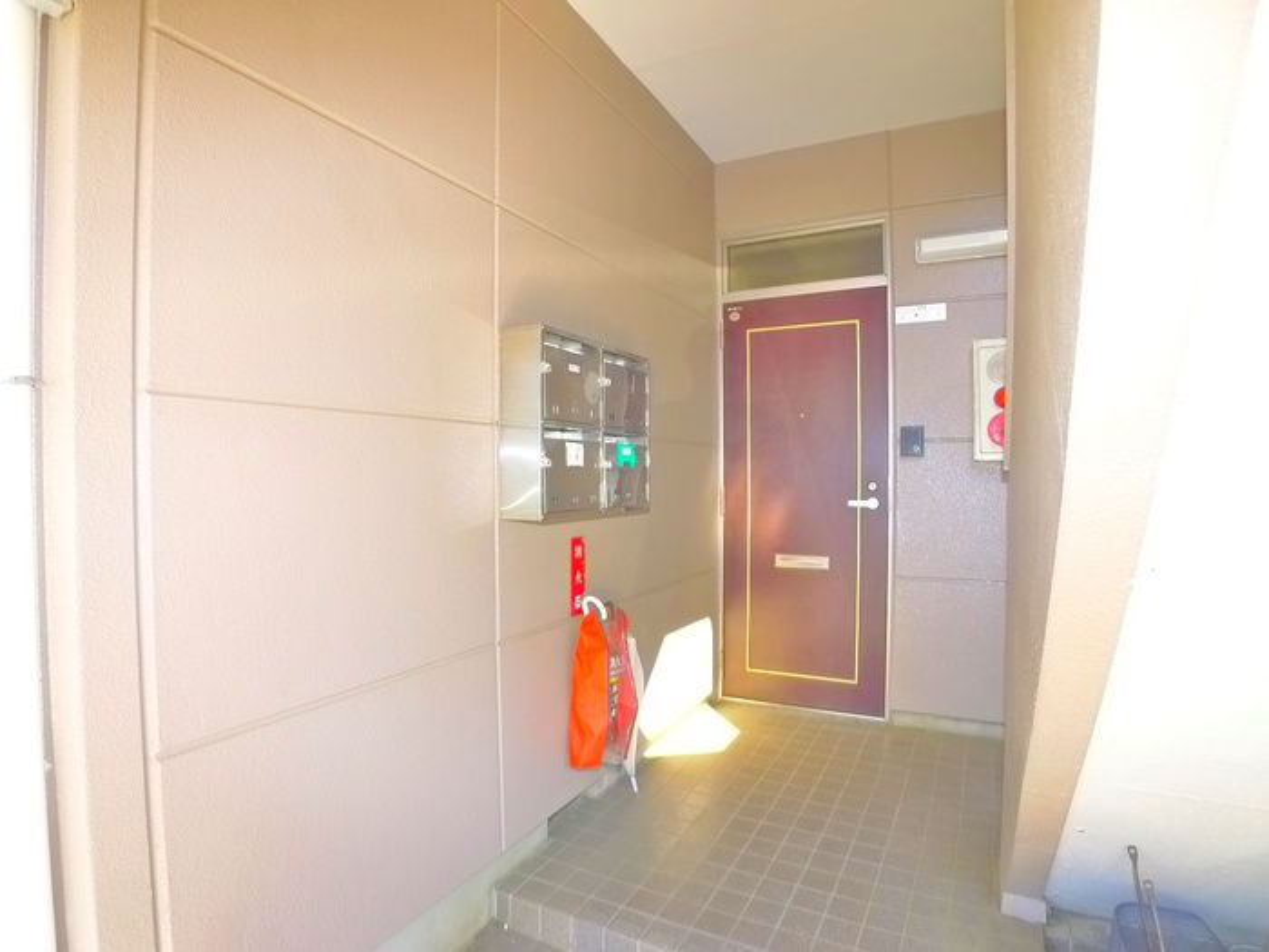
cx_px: 634
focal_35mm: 24
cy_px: 476
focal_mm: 5.1
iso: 400
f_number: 2.2
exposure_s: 1/125
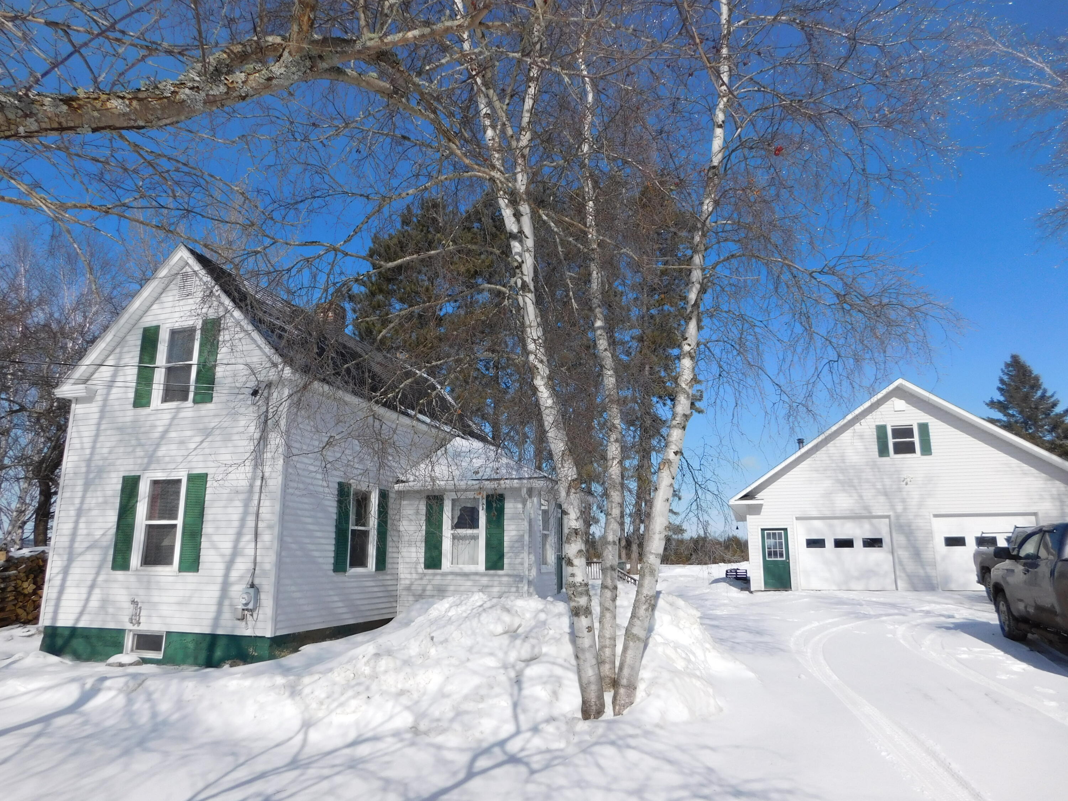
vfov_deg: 58.9
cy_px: 400
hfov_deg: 73.9
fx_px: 710
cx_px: 534
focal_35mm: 23
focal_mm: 4
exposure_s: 1/1000
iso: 125
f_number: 6
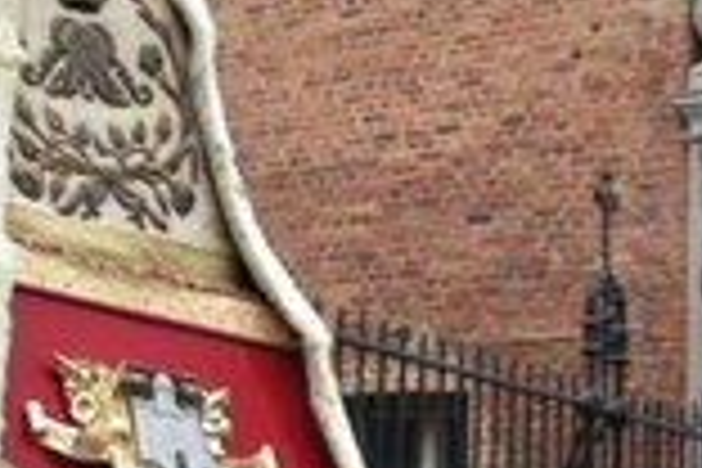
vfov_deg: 10.8
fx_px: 2476
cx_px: 243
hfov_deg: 16.1
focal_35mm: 127
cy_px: 232
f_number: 2.8
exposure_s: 1/50
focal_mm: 6.3
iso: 50
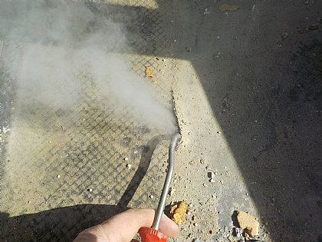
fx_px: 279
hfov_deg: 60.0
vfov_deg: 46.8
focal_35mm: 30
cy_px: 121
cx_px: 161
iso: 125
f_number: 3.3
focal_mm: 4.1
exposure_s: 1/1000
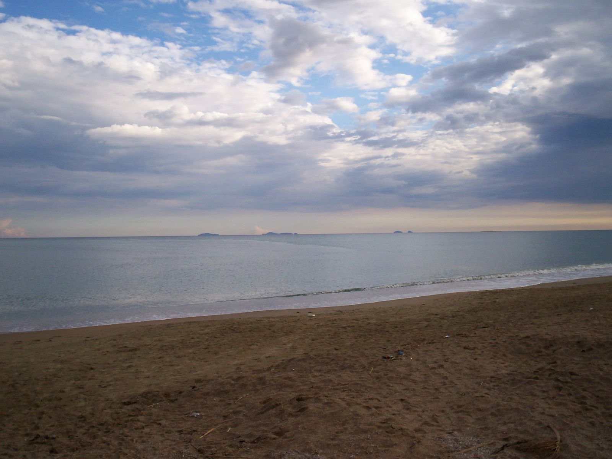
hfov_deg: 51.4
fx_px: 636
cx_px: 306
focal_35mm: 36
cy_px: 230
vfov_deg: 39.7
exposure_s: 1/448
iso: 100
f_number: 4.5
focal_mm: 5.9
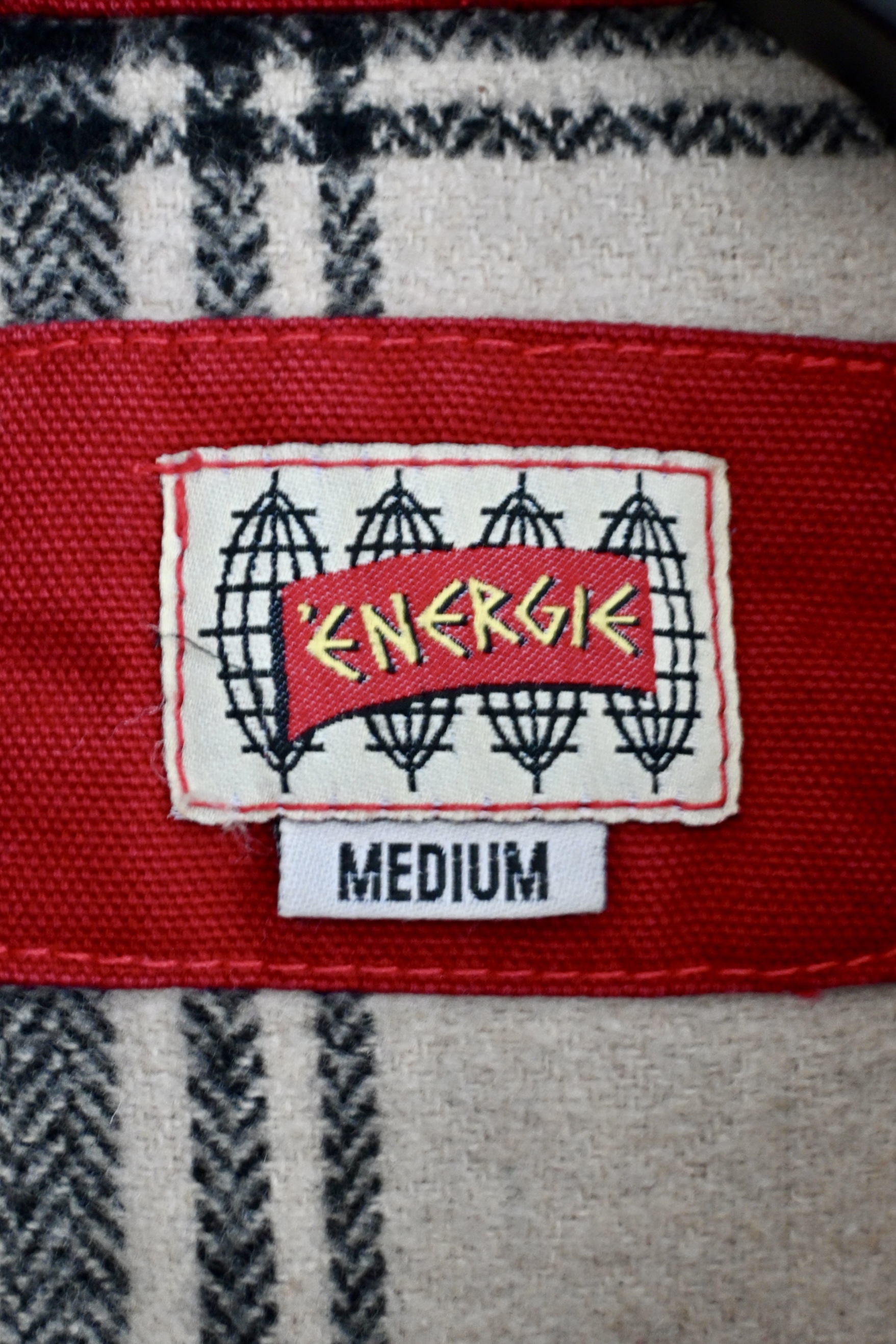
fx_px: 1960
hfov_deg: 25.7
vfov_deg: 37.9
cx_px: 448
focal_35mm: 52
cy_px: 672
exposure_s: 1/4
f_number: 5.3
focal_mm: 35
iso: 1600
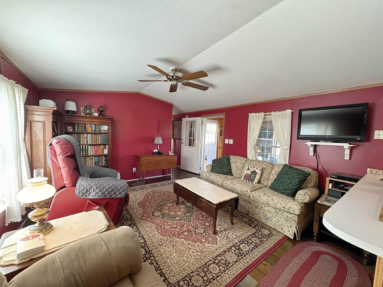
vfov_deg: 85.7
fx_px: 155
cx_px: 192
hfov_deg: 102.1
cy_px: 144
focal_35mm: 14
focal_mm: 2.22
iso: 320
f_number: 2.2
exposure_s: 1/60
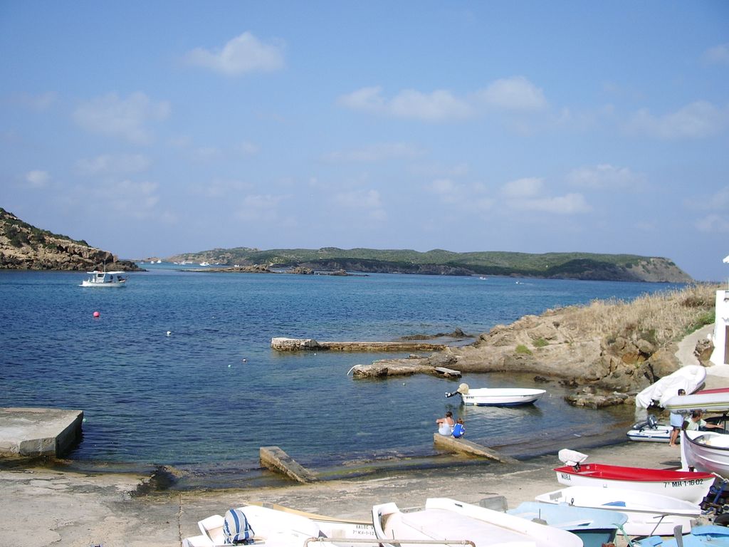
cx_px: 364
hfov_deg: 52.6
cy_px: 274
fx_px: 737
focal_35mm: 35
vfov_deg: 40.7
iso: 50
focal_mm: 5.8
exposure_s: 1/500
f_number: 4.3
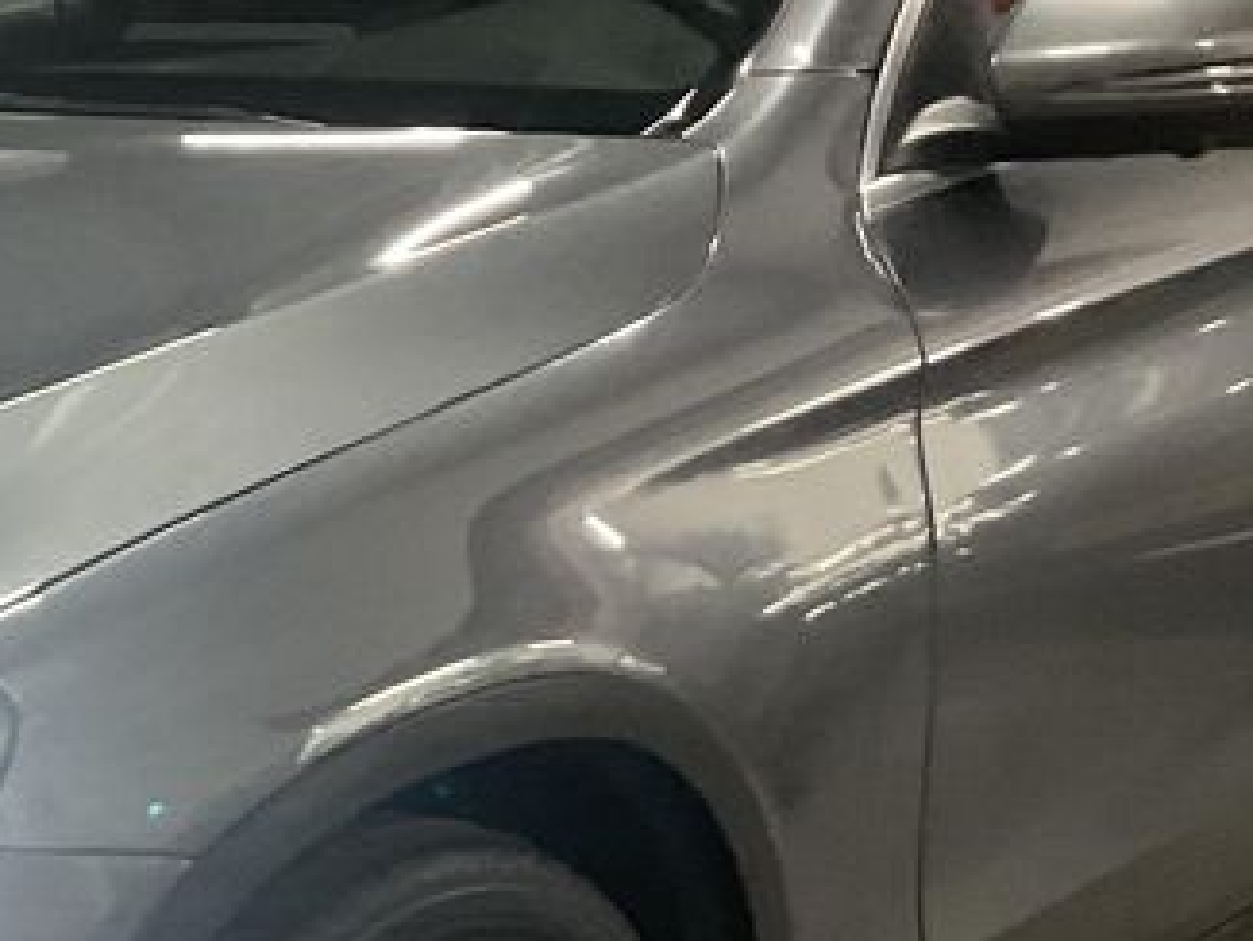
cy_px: 837
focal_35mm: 107
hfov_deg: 17.9
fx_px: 3875
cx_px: -8
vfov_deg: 13.7
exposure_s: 1/33
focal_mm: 3
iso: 200
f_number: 1.8
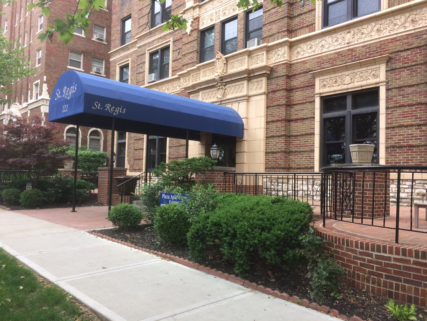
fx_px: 358
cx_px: 214
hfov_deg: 61.7
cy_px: 160
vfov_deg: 48.2
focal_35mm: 29
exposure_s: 1/363
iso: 32
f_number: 2.2
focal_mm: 4.15
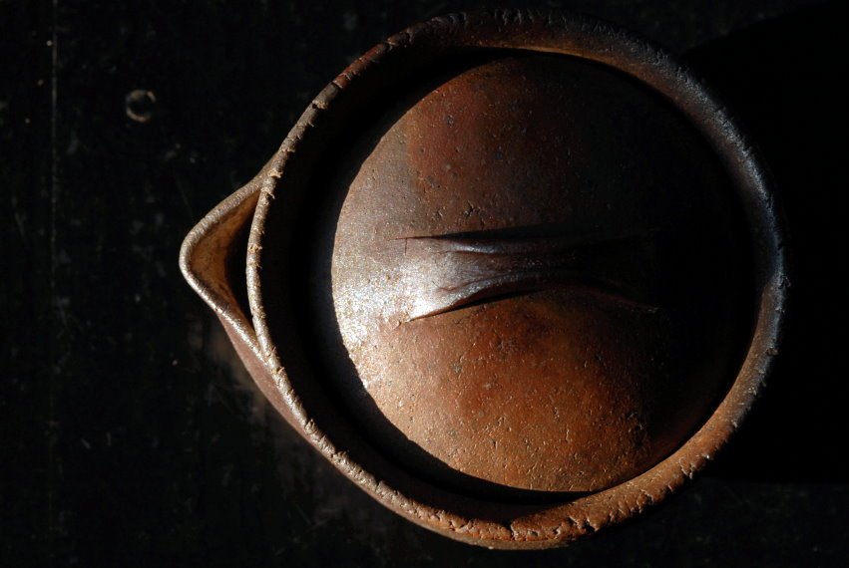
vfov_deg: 8.7
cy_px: 284
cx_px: 424
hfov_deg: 13.0
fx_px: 3719
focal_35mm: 158
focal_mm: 105
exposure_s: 1/80
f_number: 16
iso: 400
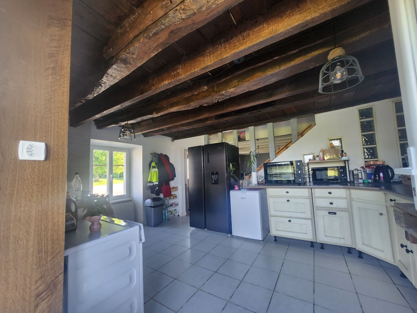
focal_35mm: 13
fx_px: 157
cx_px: 208
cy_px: 156
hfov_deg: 106.2
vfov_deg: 89.9
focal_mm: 1.74
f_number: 2.2
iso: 160
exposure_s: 1/50
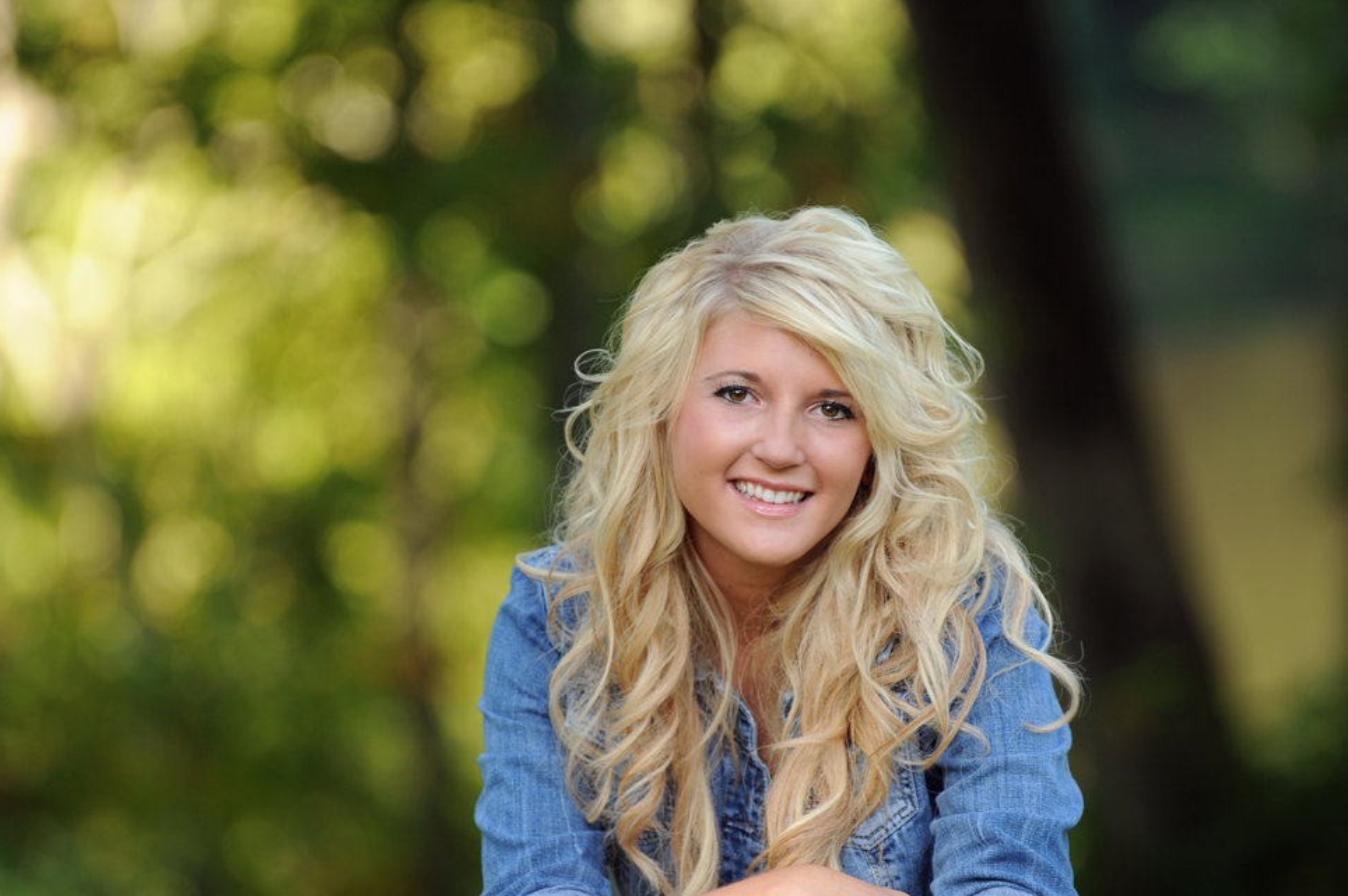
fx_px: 9316
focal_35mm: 249
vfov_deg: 5.5
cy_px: 534
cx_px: 612
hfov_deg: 8.3
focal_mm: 200
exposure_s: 1/250
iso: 320
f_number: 3.5
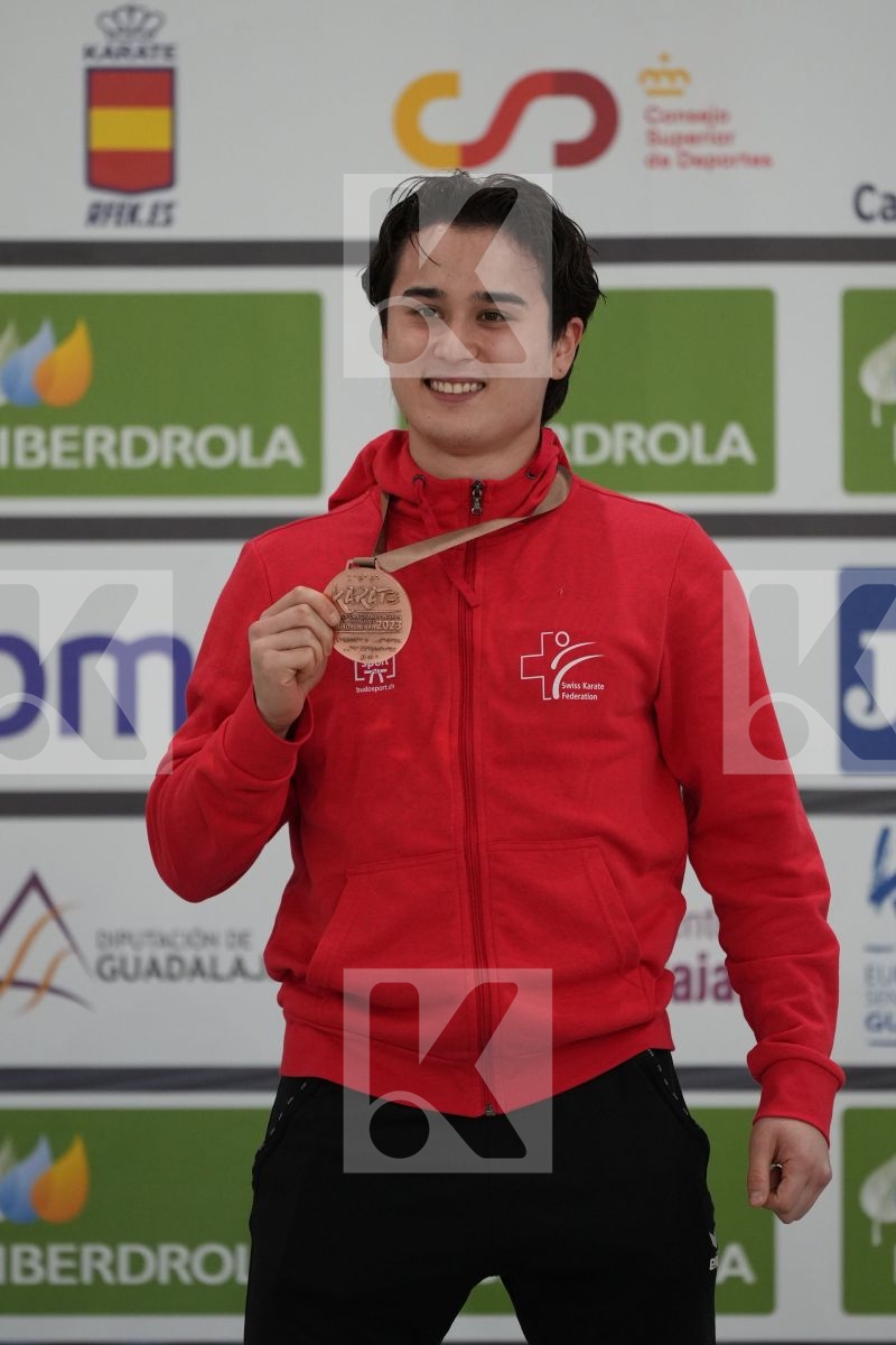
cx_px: 448
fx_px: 11199
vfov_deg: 6.9
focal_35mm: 300
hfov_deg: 4.6
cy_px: 672
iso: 1600
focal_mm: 200
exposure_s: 1/500
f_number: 2.8
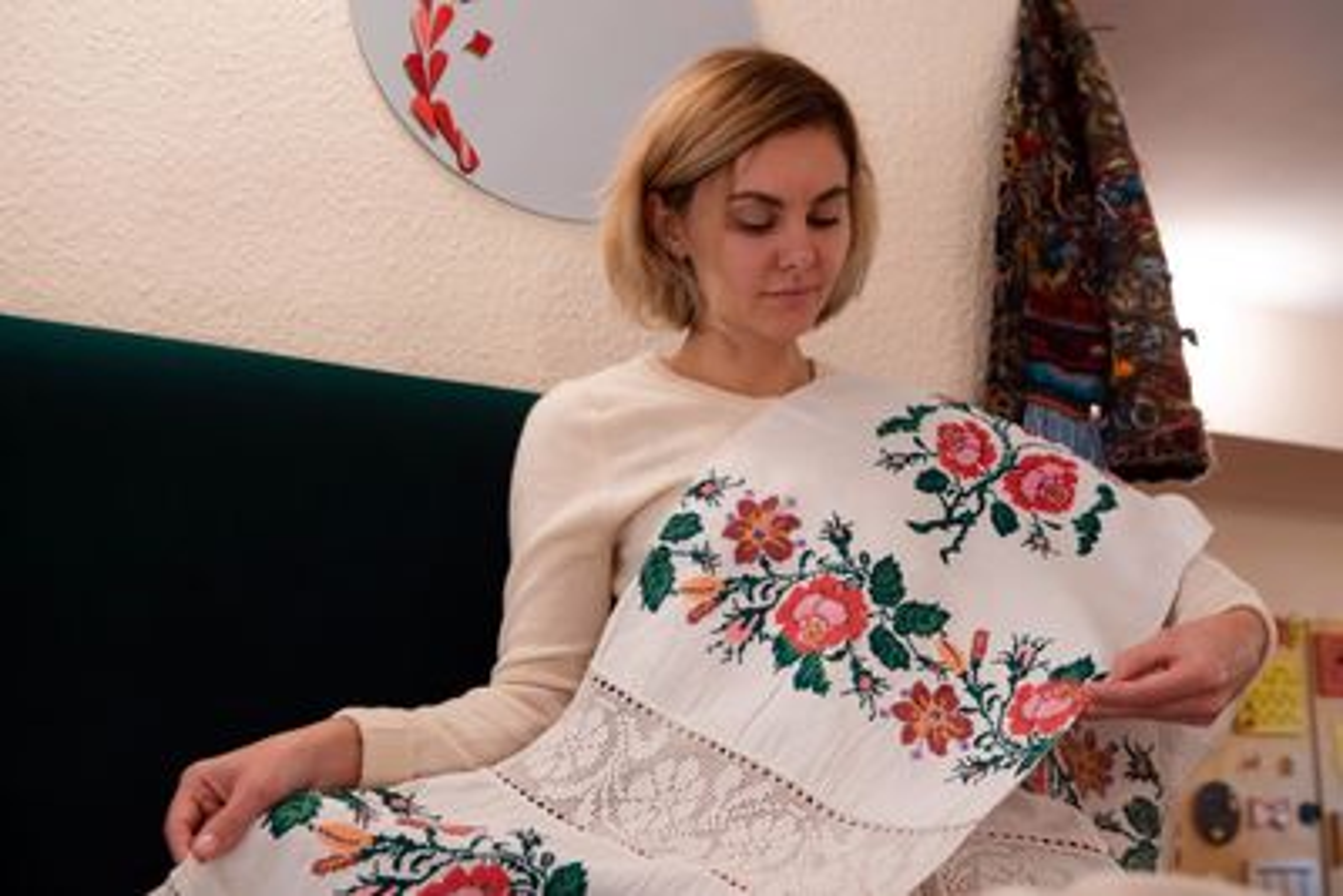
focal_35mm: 40
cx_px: 672
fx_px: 1493
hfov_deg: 48.4
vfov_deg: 33.4
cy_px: 448
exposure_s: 1/80
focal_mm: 40
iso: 1600
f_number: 5.6
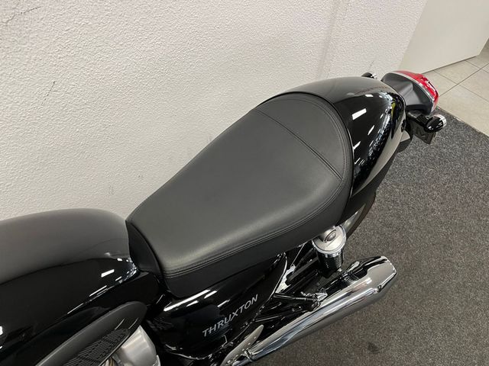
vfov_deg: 53.1
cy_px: 183
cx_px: 244
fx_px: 367
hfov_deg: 67.3
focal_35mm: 26
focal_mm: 5.1
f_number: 1.6
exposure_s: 1/50
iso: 100
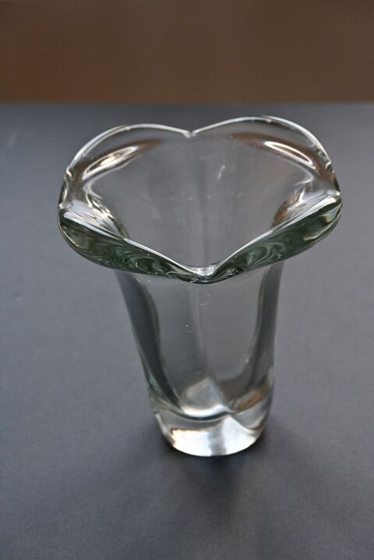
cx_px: 187
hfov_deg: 16.3
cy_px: 280
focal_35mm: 84
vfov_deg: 24.2
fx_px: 1309
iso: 800
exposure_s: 1/125
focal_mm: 56
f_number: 5.6
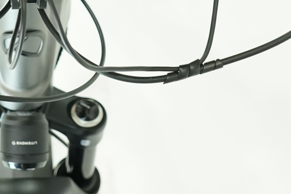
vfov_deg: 13.0
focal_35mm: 105
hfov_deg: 19.1
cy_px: 26
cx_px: 22
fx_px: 849
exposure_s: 1/200
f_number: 4.5
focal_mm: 29
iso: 2000
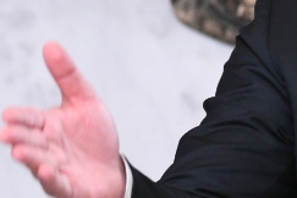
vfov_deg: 2.5
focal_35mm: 546
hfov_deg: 3.8
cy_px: 73
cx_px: 5
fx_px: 4504
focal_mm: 82
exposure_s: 1/160
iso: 4000
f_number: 3.5
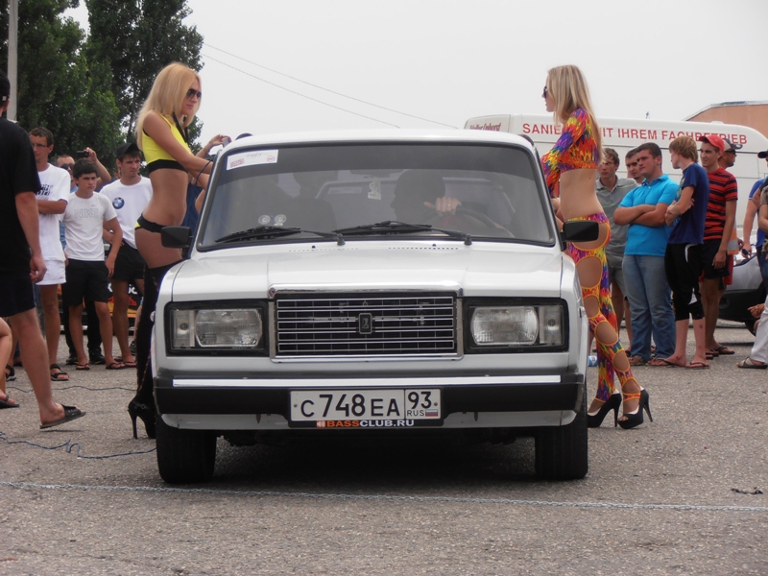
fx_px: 3062
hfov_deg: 14.3
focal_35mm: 138
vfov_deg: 10.7
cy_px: 288
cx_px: 384
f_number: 5.8
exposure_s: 1/500
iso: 80
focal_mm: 24.39
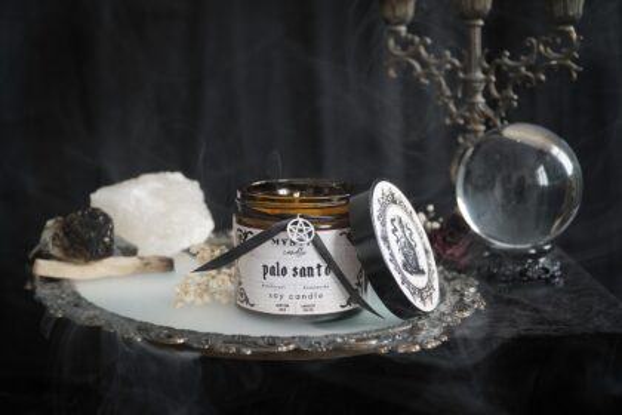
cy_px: 208
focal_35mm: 54
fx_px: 933
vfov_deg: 25.1
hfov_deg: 36.9
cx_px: 311
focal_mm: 36
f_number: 4
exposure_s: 1/160
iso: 1000
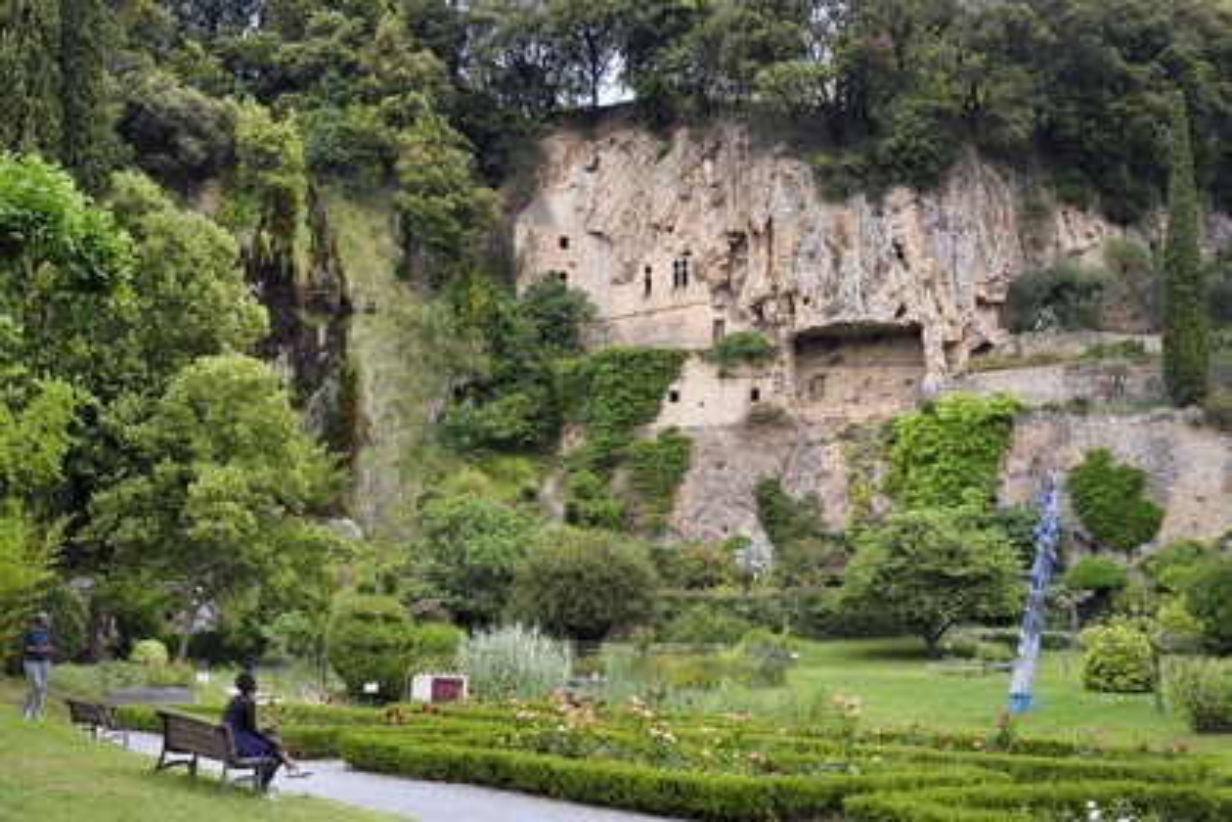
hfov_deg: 50.7
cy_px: 411
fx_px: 1300
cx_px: 616
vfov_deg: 35.1
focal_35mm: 38
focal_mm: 38
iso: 400
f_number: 8
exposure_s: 1/80
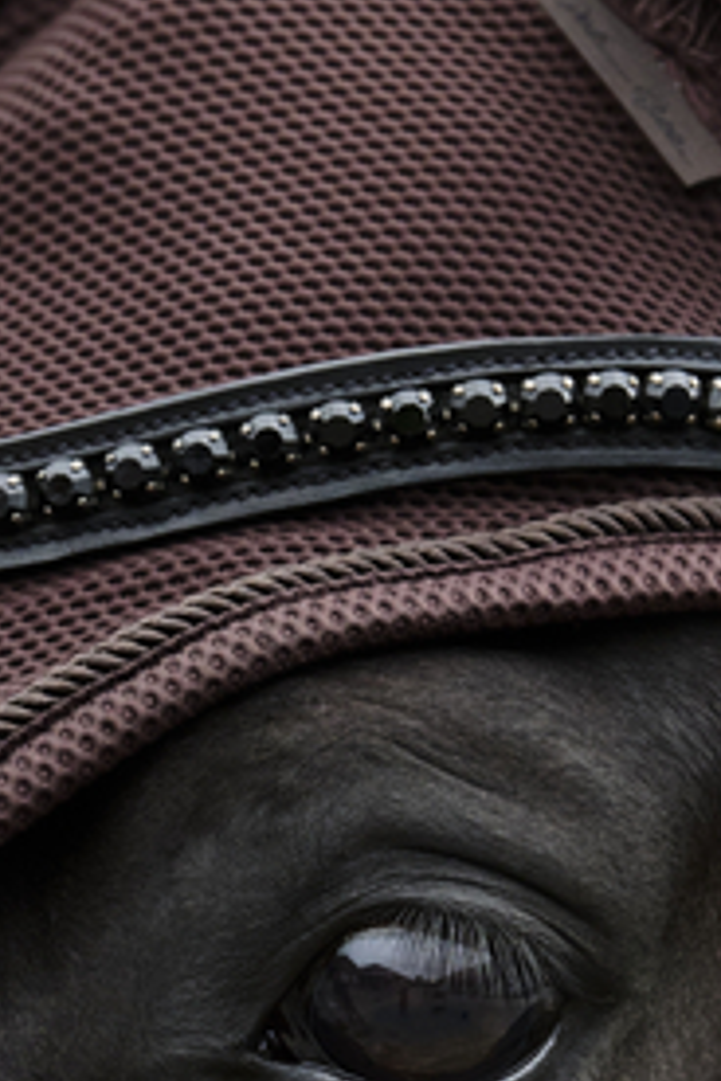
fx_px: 17964
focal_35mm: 598
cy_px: 501
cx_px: 159
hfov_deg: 2.3
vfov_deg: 3.4
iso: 2000
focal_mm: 165
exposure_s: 1/1250
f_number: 5.6
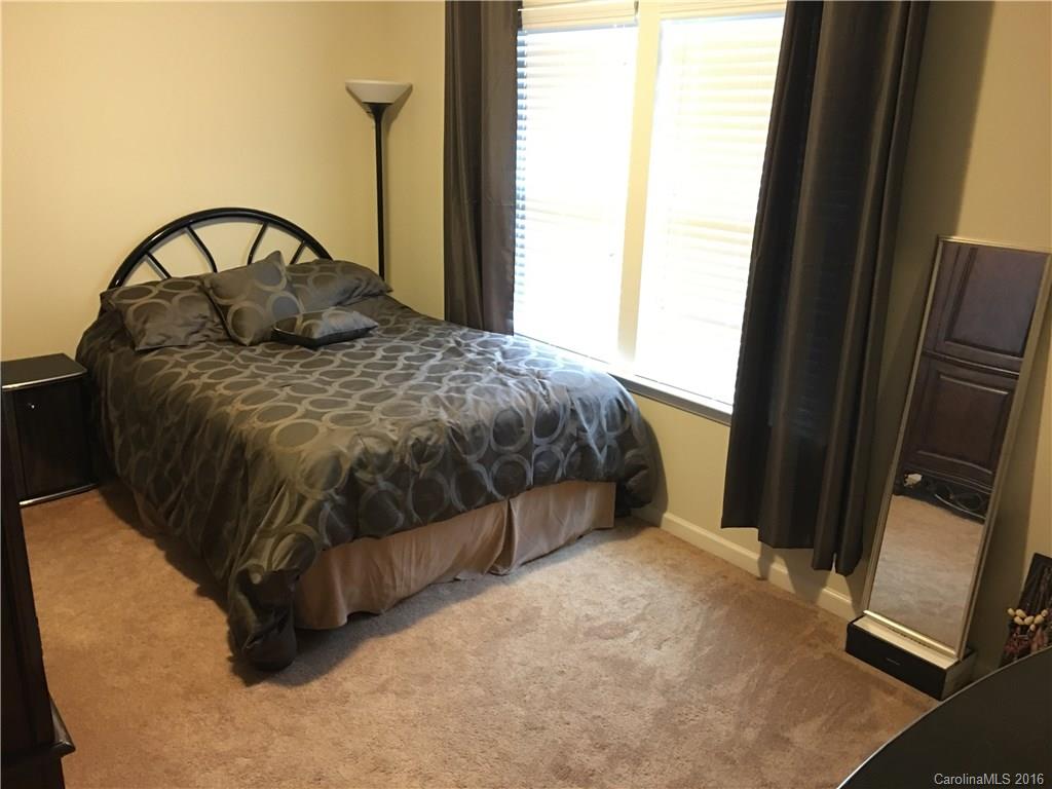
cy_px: 394
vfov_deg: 48.2
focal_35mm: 29
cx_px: 526
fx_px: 881
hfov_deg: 61.7
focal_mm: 4.15
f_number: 2.2
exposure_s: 1/4
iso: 80
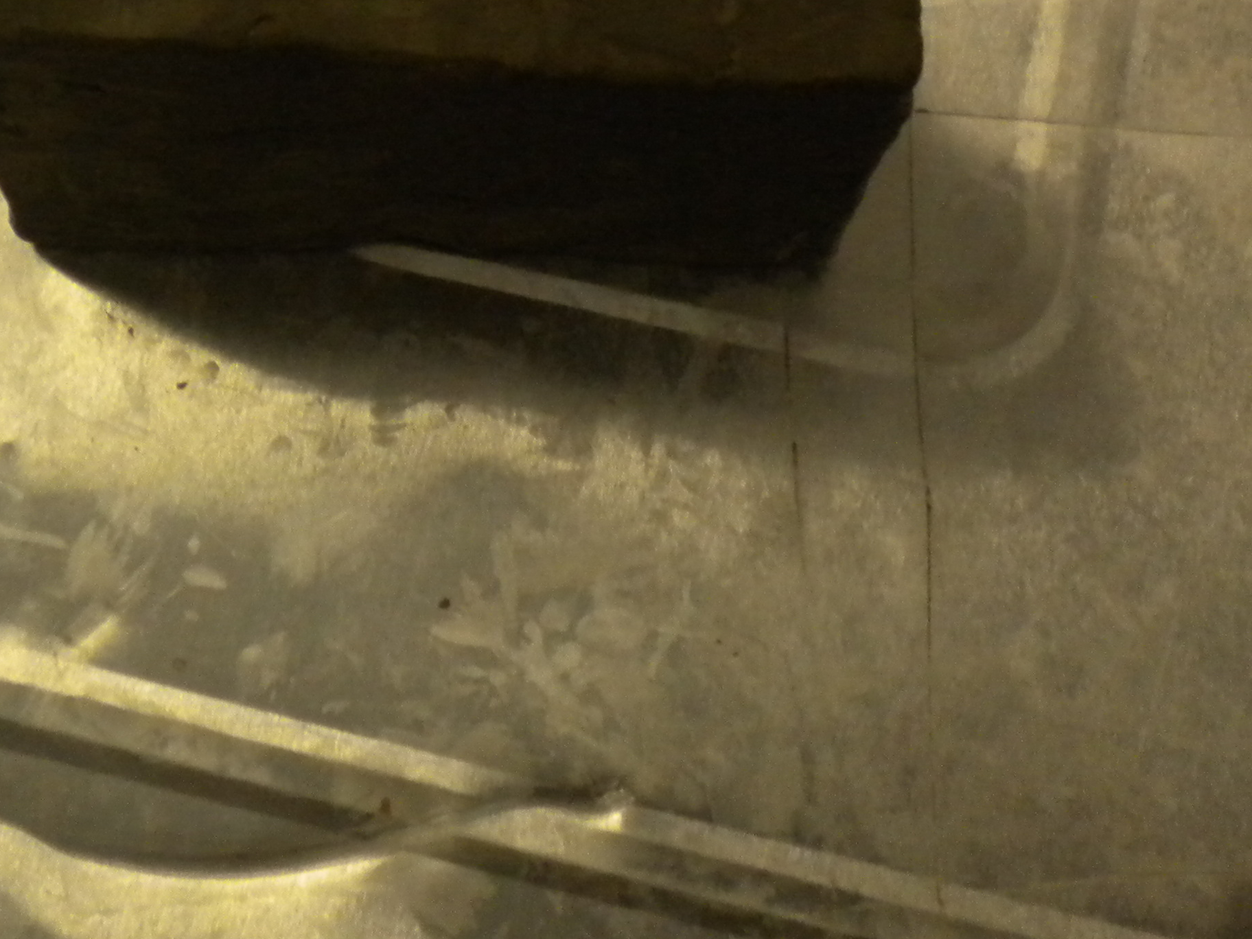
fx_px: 2532
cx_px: 410
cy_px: 61
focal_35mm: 70
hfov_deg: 27.6
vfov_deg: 20.5
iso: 400
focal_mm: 6.3
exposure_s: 1/124
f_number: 3.1
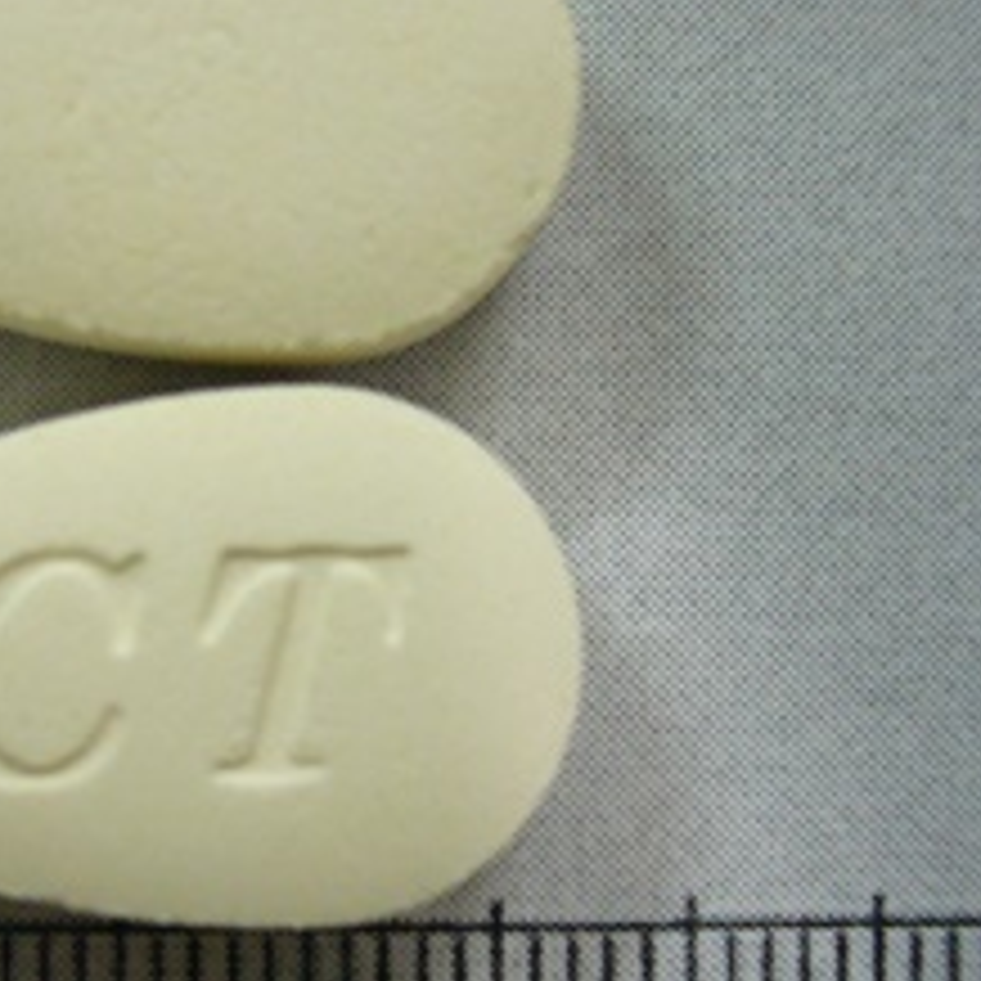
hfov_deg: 24.0
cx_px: 234
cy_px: 569
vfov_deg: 24.3
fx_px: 2276
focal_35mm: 71
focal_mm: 5.8
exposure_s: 1/15
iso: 200
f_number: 2.8
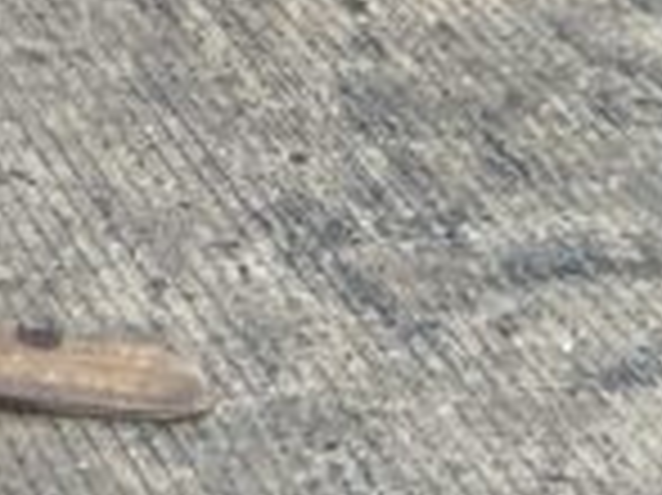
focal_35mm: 126
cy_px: -184
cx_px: -594
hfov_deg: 13.7
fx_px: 2408
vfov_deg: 11.4
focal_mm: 3
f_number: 1.8
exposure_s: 1/122
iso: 25
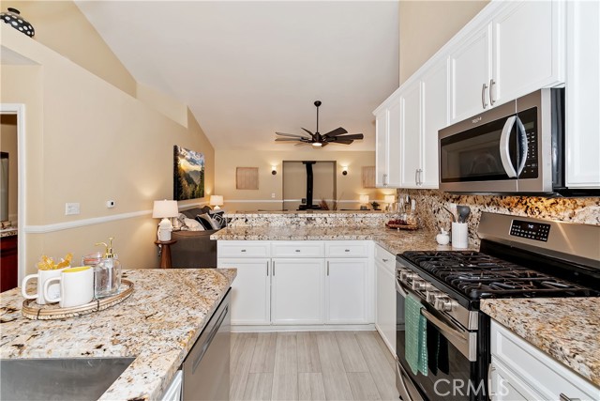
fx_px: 250
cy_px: 200
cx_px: 300
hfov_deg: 100.4
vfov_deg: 77.4
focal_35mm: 15
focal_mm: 10
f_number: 8
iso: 400
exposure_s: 1/30
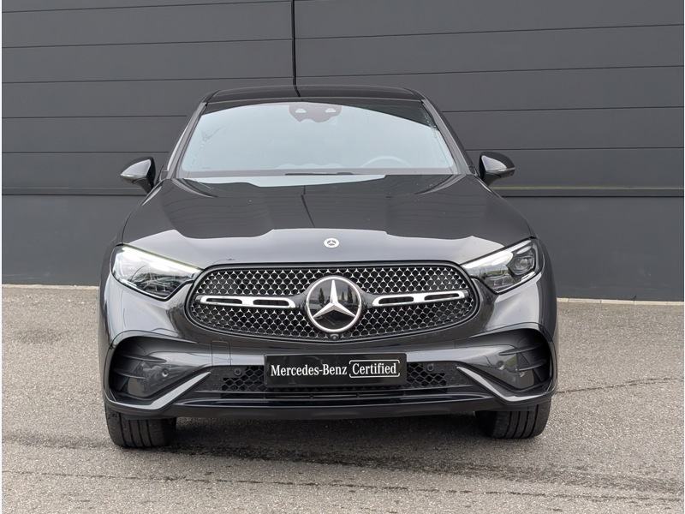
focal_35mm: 49
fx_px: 970
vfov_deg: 29.7
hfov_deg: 38.9
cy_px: 257
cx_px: 342
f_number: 1.68
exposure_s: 1/978
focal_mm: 6.9
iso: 436
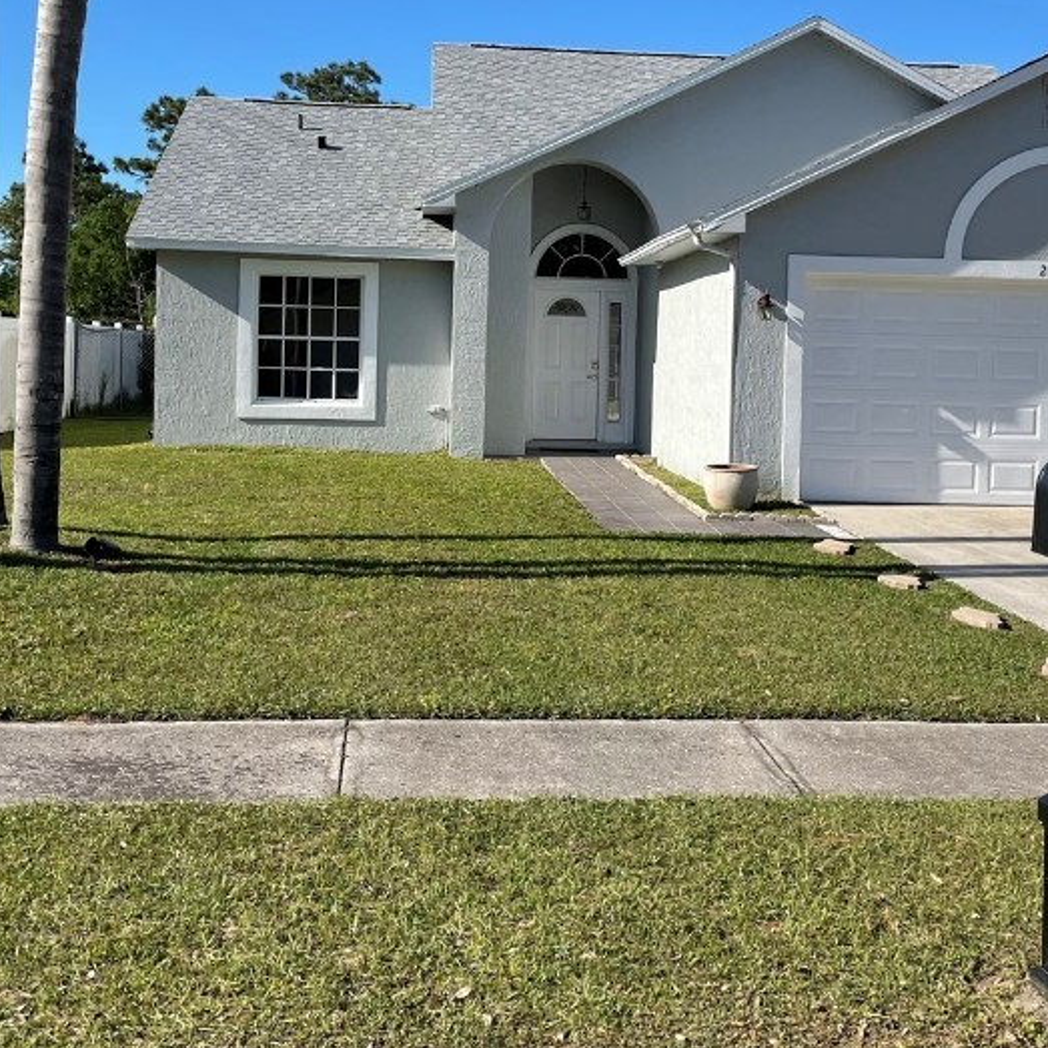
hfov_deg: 37.5
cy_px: 409
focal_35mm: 45
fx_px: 1541
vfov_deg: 37.4
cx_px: 569
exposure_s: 1/2959
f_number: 1.6
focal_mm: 4.2
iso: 32
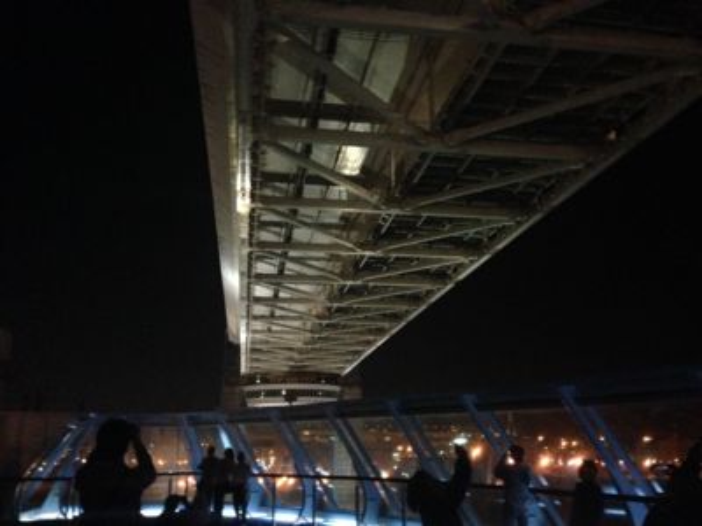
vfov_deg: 42.9
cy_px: 263
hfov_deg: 55.4
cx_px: 351
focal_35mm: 33
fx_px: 669
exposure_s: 1/15
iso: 800
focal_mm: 4.12
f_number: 2.4
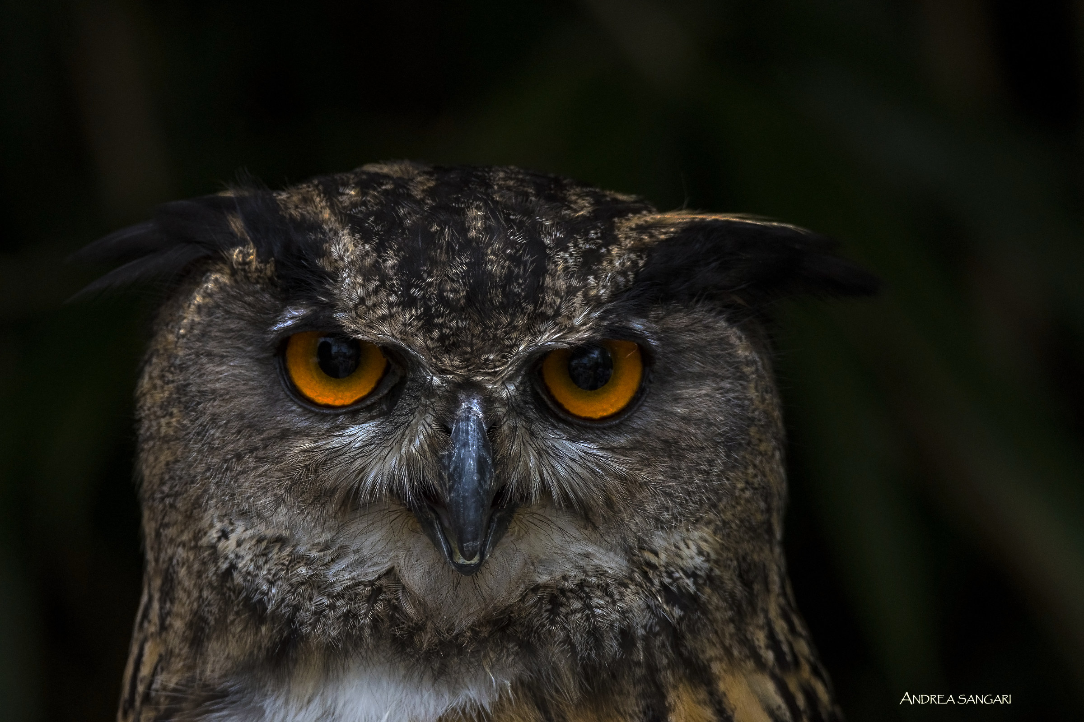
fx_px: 20323
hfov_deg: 3.1
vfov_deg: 2.0
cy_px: 361
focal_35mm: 675
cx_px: 542
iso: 640
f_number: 8
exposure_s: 1/640
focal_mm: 450
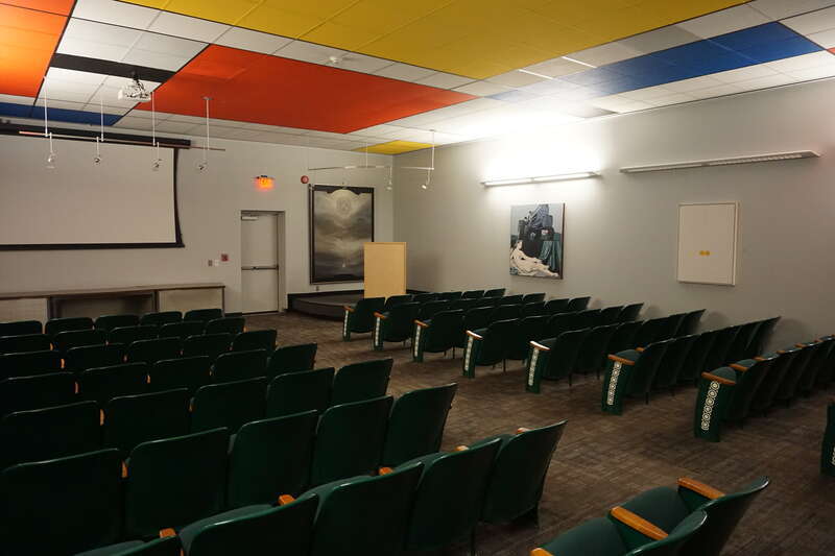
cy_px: 278
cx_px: 418
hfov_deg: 70.4
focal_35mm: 26
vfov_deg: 50.4
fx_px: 591
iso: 2500
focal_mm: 17
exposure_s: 1/160
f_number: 3.5
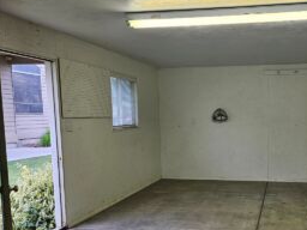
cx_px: 237
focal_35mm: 36
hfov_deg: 48.9
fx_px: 319
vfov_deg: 39.4
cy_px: 143
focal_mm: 5.4
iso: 50
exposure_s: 1/120
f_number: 1.8
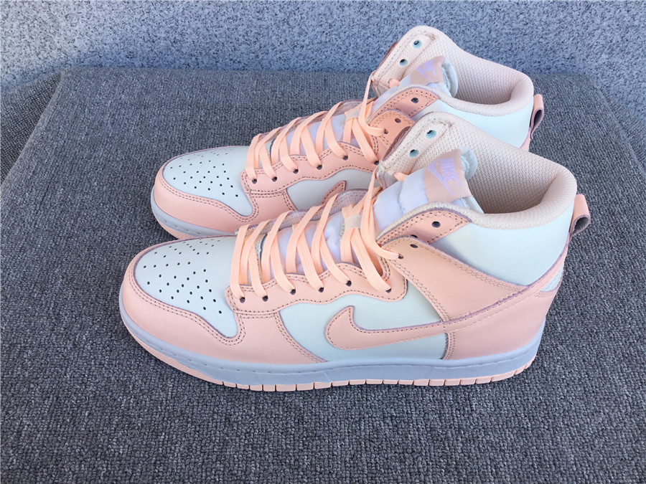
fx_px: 579
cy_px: 242
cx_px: 323
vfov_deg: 45.4
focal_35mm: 31
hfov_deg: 58.4
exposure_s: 1/337
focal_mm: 3.3
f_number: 2.4
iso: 25
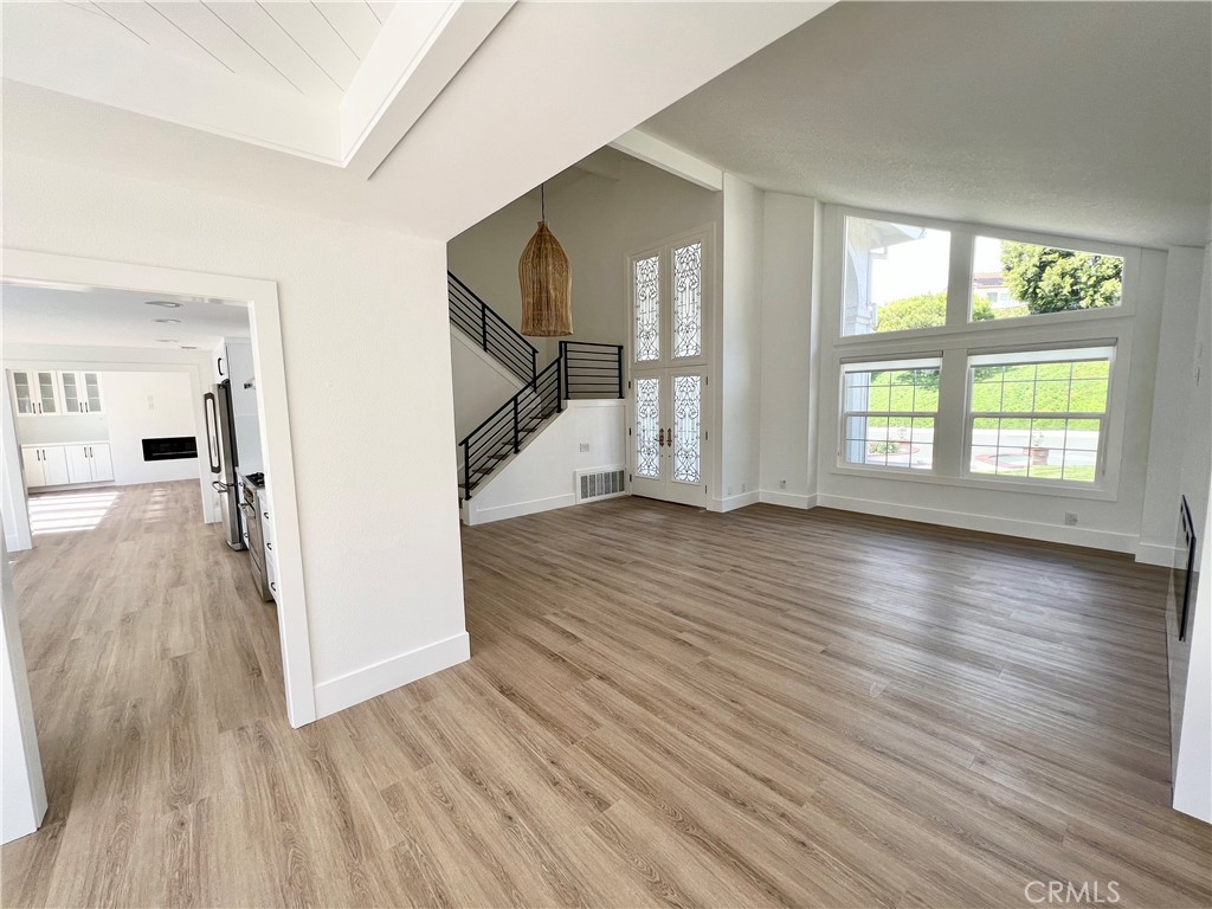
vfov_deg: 89.9
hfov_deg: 106.2
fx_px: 455
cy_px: 454
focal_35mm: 13
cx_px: 606
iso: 32
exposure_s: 1/99
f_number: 1.8
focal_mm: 1.57
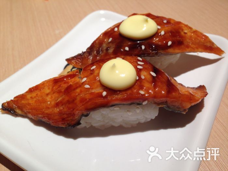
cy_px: 86
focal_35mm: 33
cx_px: 114
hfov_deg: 55.4
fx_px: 217
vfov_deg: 42.9
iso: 50
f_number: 2.4
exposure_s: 1/60
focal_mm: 4.12
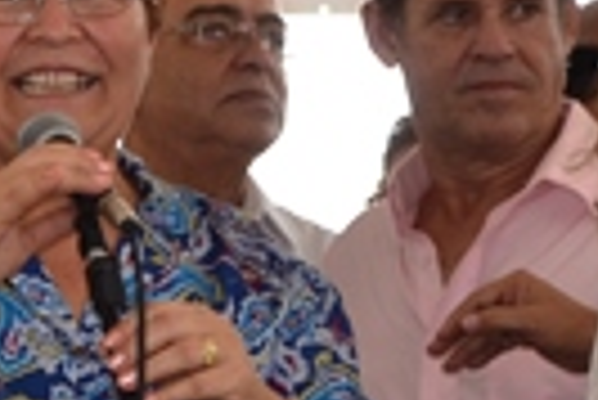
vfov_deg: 4.0
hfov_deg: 6.0
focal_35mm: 341
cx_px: -94
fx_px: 5672
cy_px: 236
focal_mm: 55
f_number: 5.6
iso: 200
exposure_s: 1/125
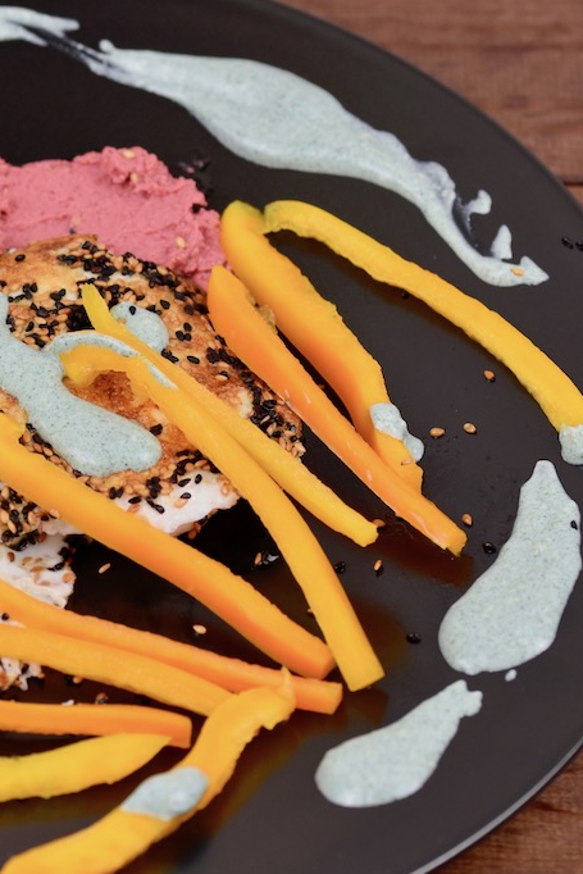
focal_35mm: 237
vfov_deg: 8.7
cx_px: -17
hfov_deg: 5.8
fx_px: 5748
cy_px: 437
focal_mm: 105
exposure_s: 1/100
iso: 400
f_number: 5
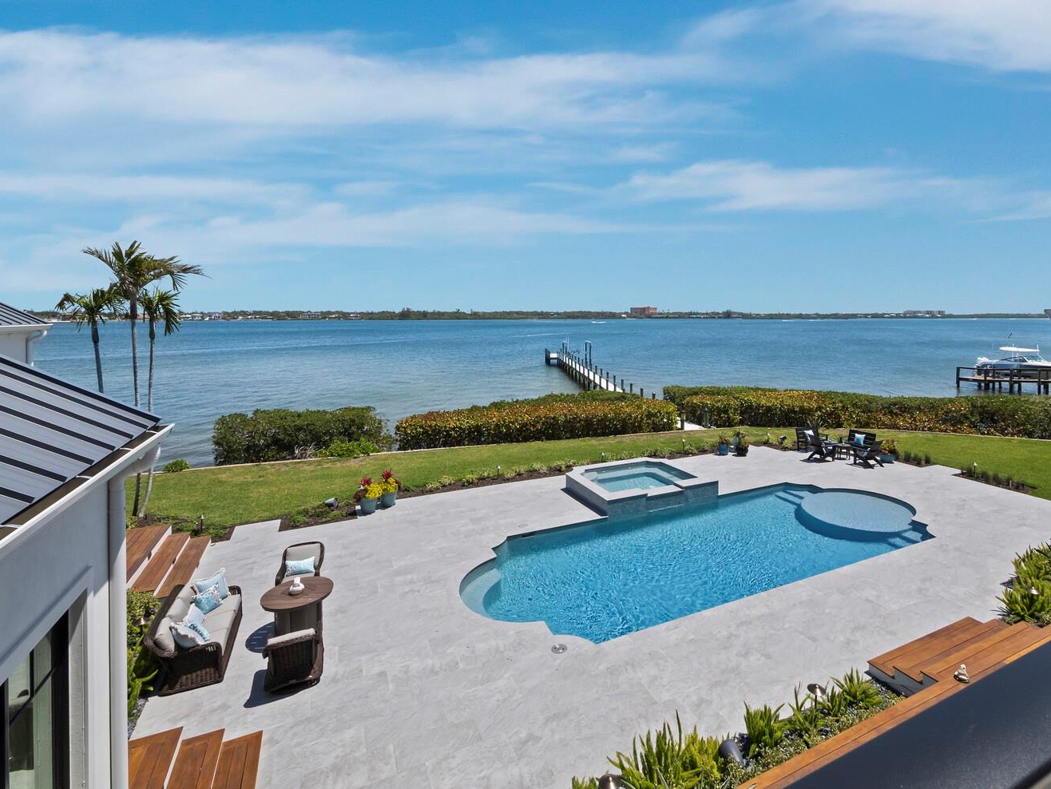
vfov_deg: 74.2
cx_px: 596
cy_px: 330
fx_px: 516
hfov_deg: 90.5
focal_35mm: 17
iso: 400
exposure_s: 1/400
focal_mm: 7
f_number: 11
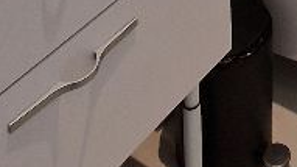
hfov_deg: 21.8
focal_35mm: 89
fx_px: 700
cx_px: 373
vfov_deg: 8.9
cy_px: -431
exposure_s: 1/50
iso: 160
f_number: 2.2
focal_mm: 2.2
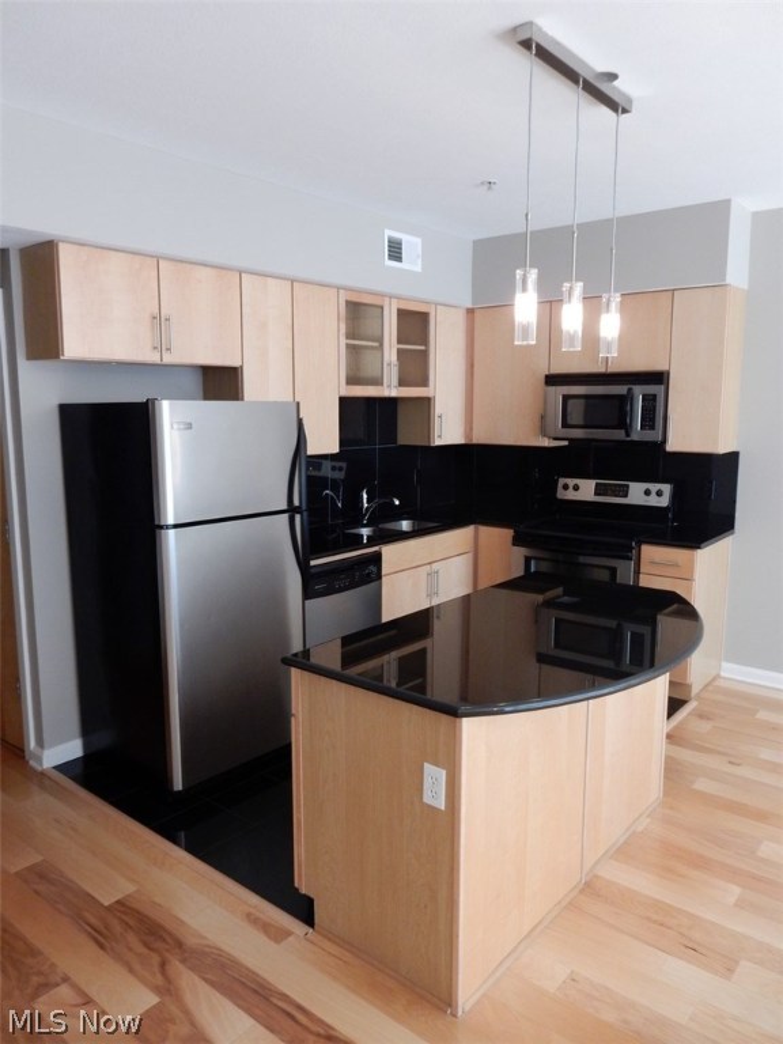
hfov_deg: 54.9
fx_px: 754
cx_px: 392
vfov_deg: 69.4
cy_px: 522
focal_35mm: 25
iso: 200
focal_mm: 4.5
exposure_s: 1/30
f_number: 3.7
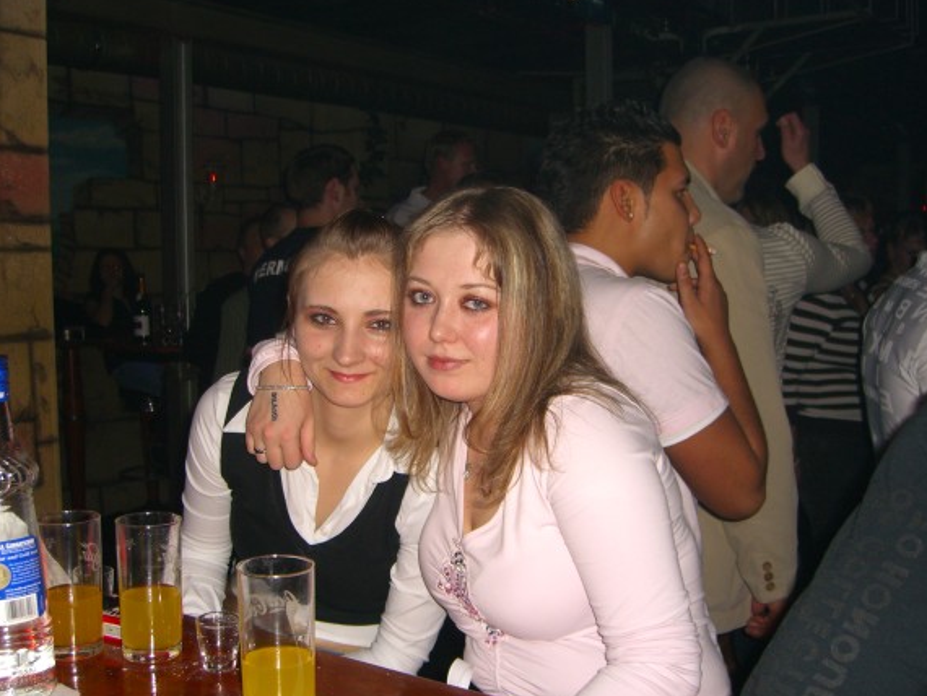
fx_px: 1072
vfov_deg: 36.0
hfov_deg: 46.8
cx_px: 457
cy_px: 345
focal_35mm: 40
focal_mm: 7.9
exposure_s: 1/60
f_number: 2.8
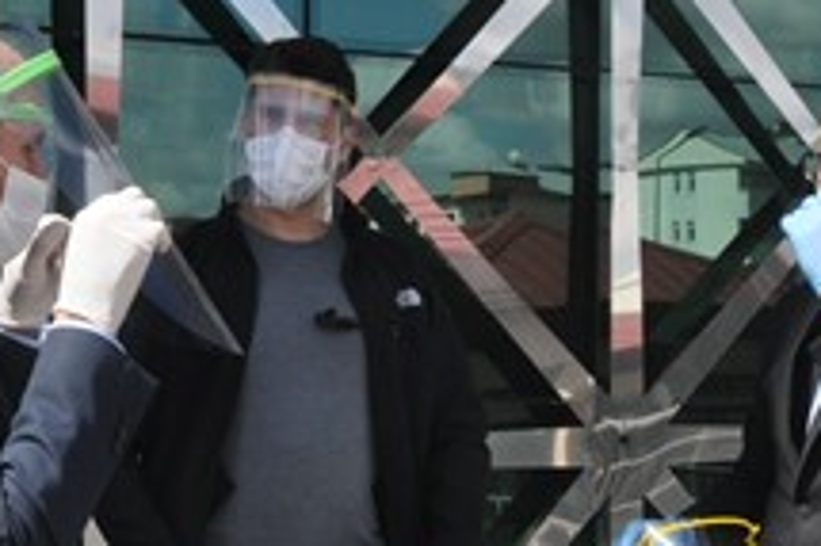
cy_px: 424
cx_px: 561
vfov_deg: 13.6
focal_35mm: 100
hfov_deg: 20.3
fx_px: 2279
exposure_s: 1/500
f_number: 11
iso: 800
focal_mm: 22
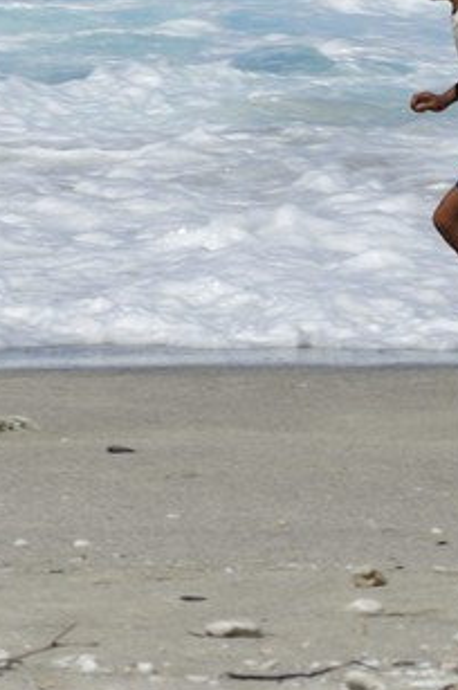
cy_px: -1061
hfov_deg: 1.3
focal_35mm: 1042
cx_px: 427
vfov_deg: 2.0
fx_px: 19928
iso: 200
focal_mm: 200
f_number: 18
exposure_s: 1/250
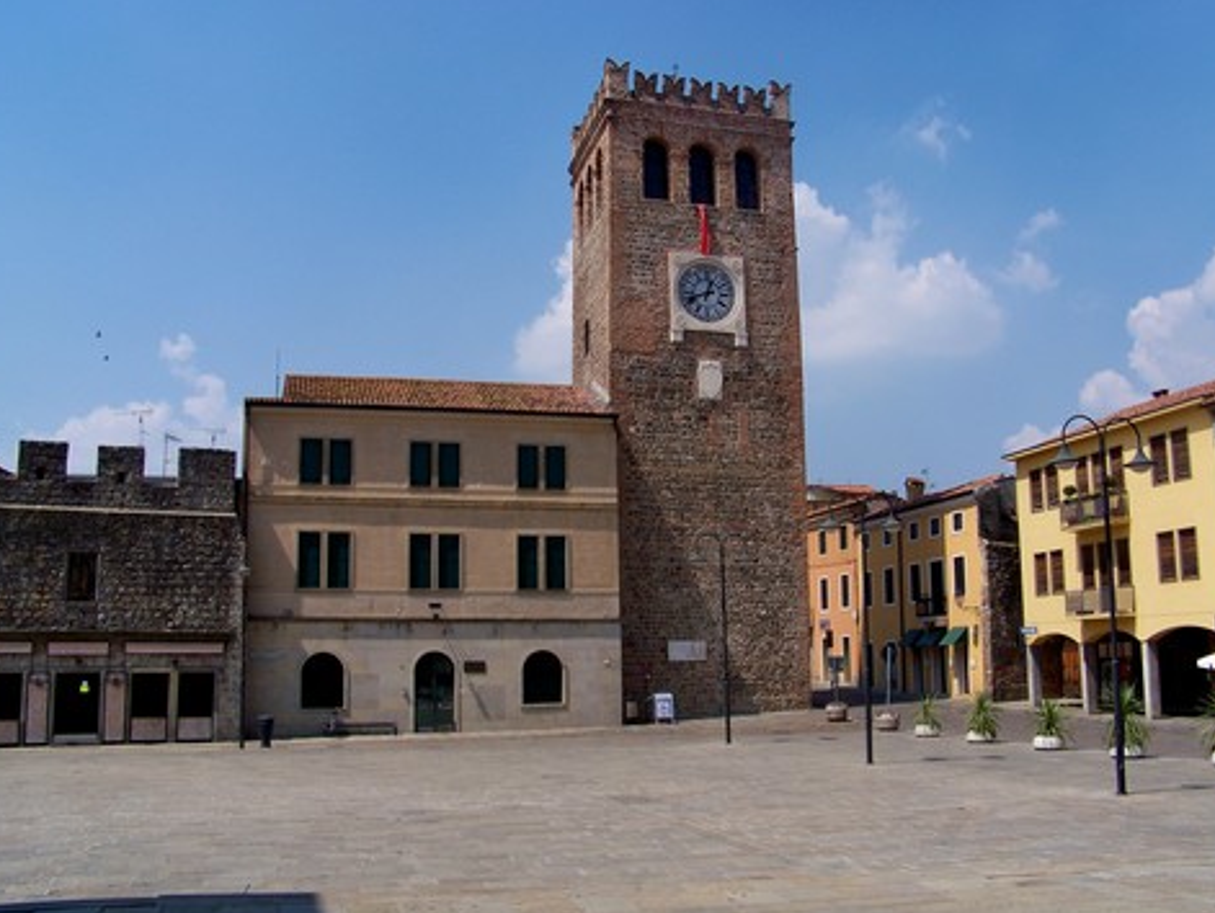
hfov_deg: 52.6
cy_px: 453
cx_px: 609
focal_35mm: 35
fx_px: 1229
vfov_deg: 40.7
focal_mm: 5.85
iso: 64
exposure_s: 1/640
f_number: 4
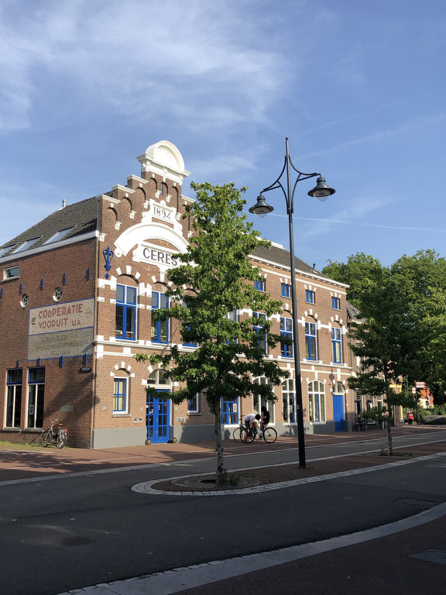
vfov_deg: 53.9
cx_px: 195
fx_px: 584
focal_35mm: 34
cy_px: 315
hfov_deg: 41.7
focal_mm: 3.99
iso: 20
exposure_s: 1/1473
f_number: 1.8
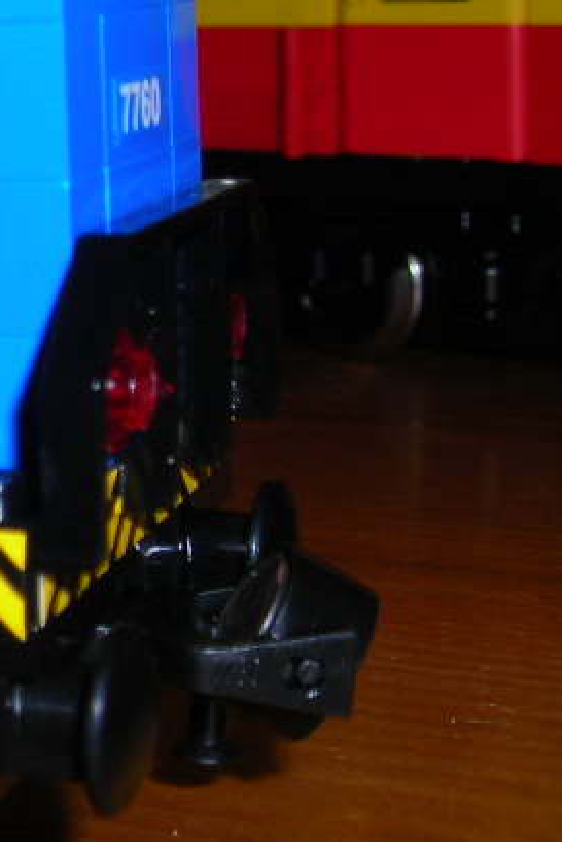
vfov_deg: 20.5
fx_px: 2316
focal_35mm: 99
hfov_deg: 12.7
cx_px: -416
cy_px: 278
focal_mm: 6.3
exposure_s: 1/60.1
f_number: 3.2
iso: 50
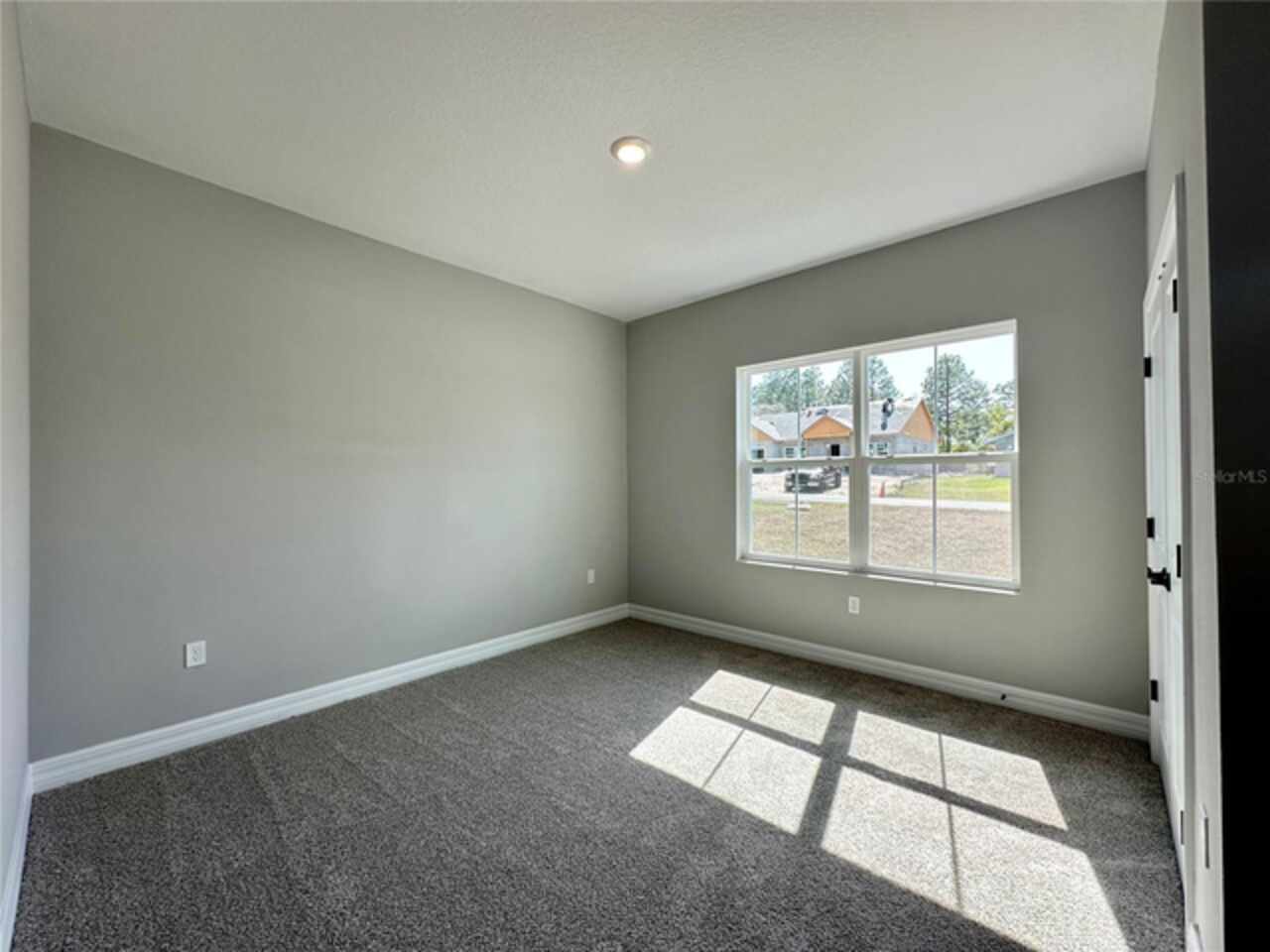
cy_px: 476
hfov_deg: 102.1
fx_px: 514
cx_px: 635
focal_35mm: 14
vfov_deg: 85.7
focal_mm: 2.22
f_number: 2.2
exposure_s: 1/221
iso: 40
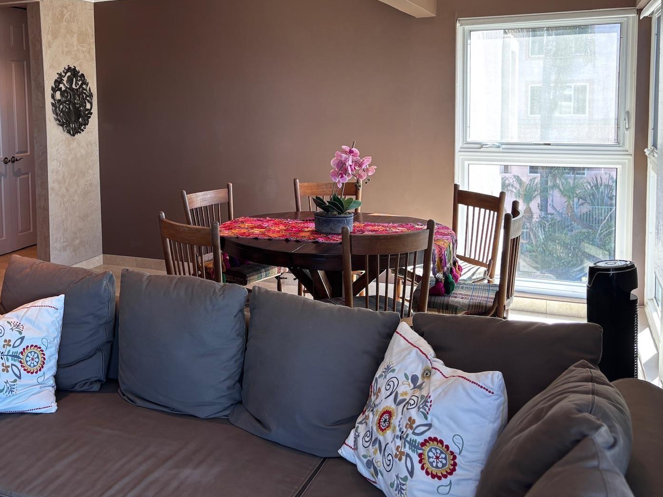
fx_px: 728
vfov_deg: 37.2
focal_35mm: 38
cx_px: 183
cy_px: 157
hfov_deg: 47.5
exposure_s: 1/120
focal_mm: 5.96
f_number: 1.6
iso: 100
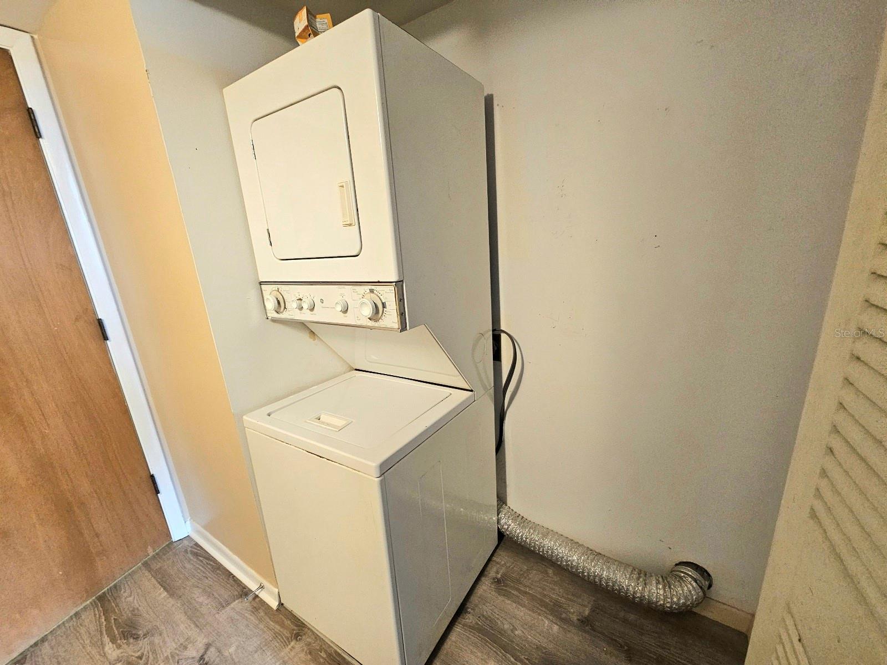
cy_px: 332
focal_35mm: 13
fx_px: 333
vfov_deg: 89.9
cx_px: 444
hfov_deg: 106.2
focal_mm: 2.2
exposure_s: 1/60.2
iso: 400
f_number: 2.2
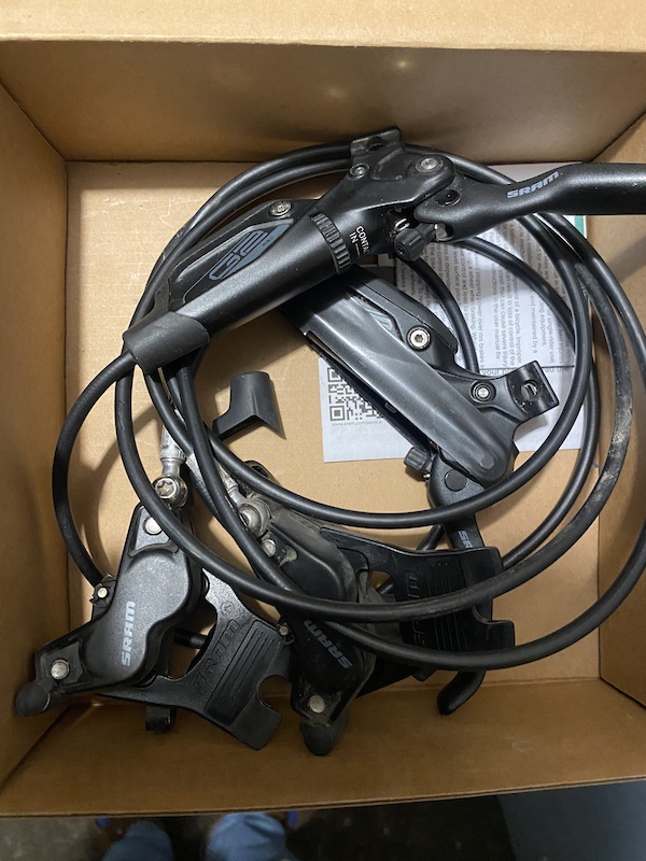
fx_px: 647
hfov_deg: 53.1
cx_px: 323
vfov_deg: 67.3
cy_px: 430
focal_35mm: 26
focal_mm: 4.25
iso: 500
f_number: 1.8
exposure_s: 1/30
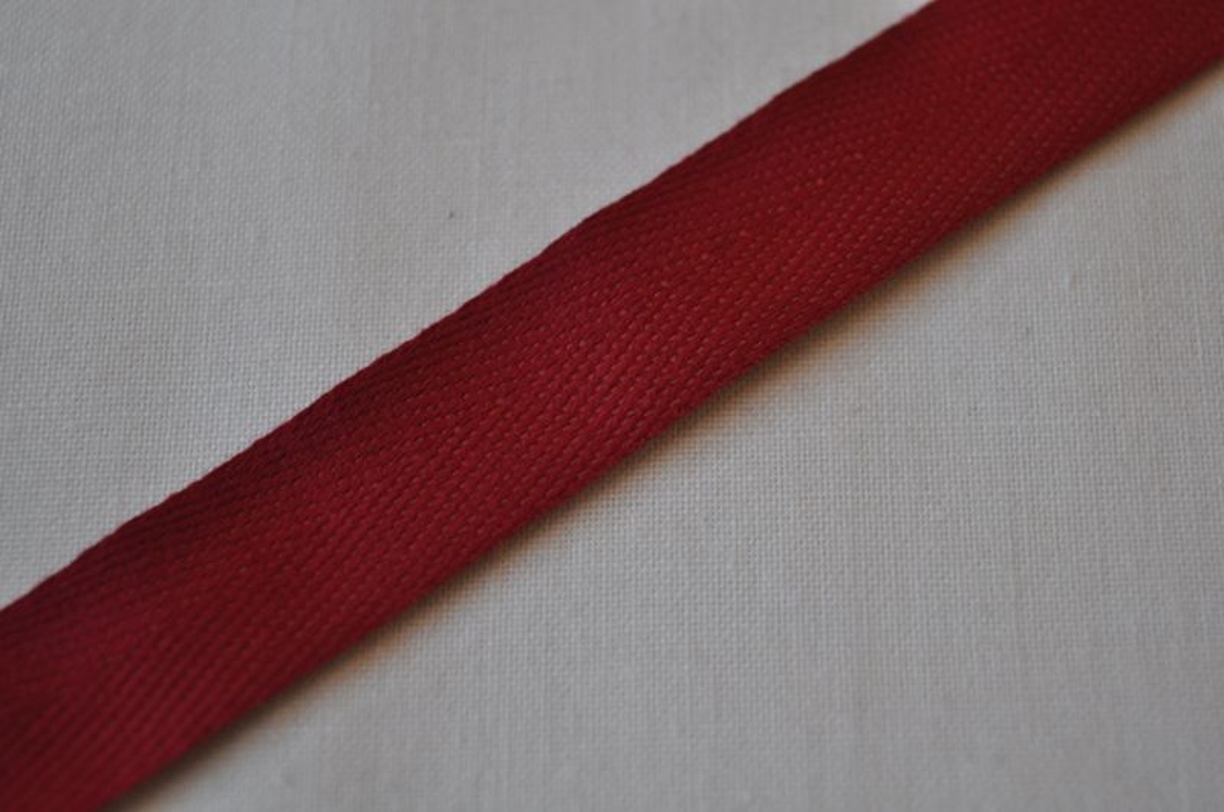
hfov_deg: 29.9
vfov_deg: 20.1
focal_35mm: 68
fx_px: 2292
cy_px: 406
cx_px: 612
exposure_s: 1/60
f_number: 5
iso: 560
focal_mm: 45
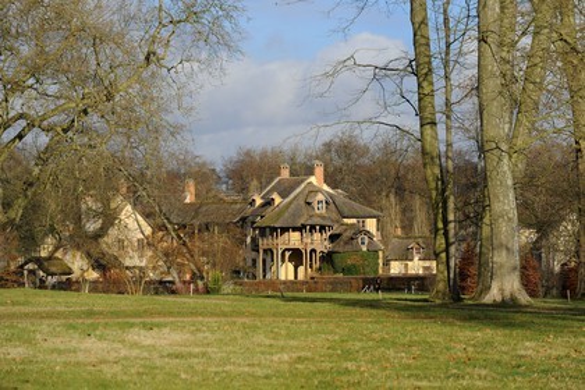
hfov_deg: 10.3
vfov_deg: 6.9
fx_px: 3250
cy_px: 195
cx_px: 292
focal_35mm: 200
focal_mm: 200
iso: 200
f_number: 8
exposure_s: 1/320
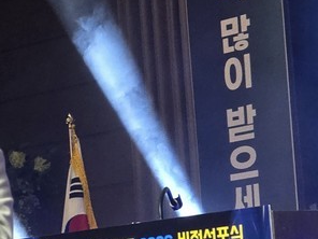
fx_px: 2058
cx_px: -129
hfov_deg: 8.7
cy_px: 202
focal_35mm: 224
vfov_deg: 6.6
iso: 320
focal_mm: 7
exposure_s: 1/120
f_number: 2.4
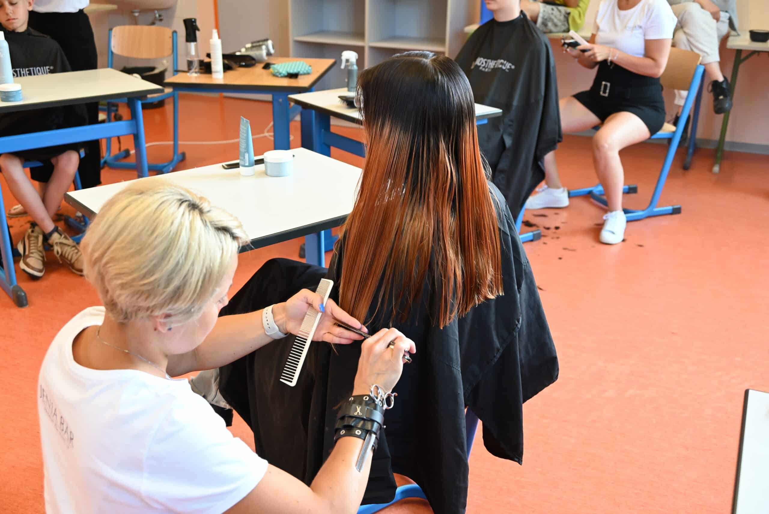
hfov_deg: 50.7
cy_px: 257
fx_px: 812
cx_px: 384
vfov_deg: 35.1
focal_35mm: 38
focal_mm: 38
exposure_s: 1/125
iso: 1800
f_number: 5
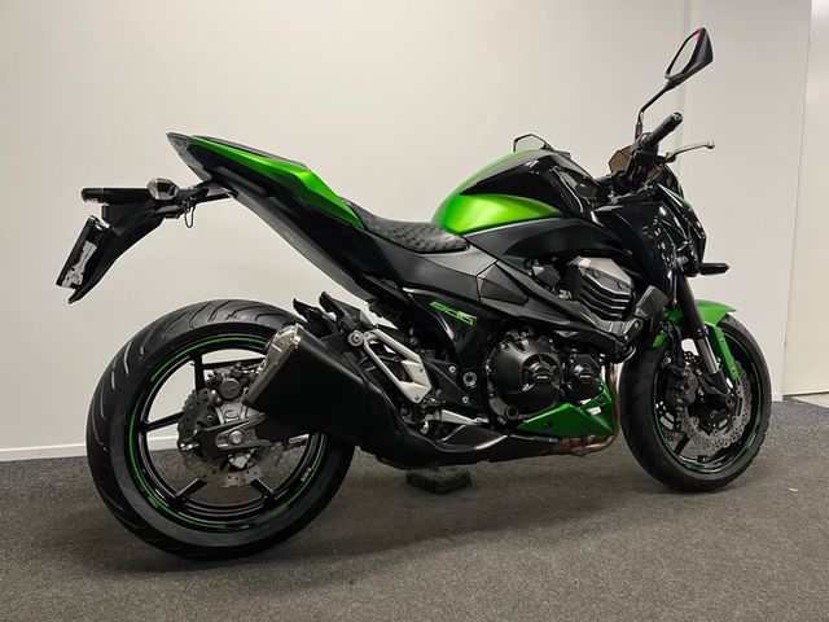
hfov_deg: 67.3
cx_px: 414
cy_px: 311
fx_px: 623
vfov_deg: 53.1
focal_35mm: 26
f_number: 1.6
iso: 100
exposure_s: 1/50
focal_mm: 5.1
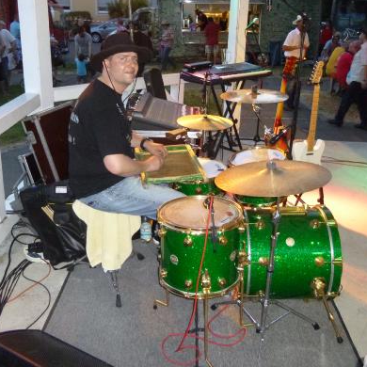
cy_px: 157
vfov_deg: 48.3
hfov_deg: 48.4
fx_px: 408
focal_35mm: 34
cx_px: 180
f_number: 3.1
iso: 500
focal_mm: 4.5
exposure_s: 1/60
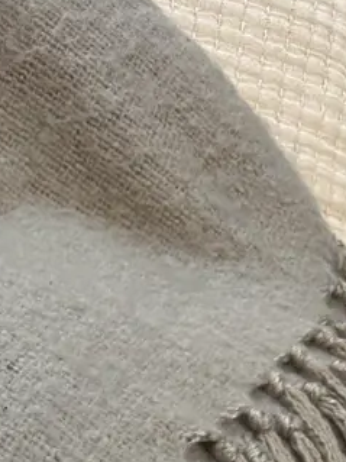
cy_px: 726
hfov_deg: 17.4
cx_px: -161
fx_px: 1027
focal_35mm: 77
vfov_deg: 20.8
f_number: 1.78
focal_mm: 6.86
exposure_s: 1/100
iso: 125
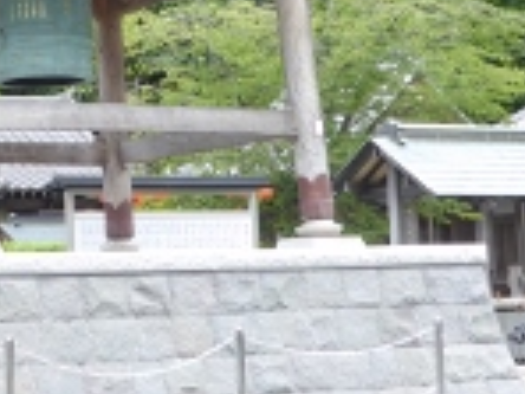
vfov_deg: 11.4
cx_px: 43
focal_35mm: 127
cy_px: -85
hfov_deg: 15.3
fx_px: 1926
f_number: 4.2
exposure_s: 1/125
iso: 100
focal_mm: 8.5
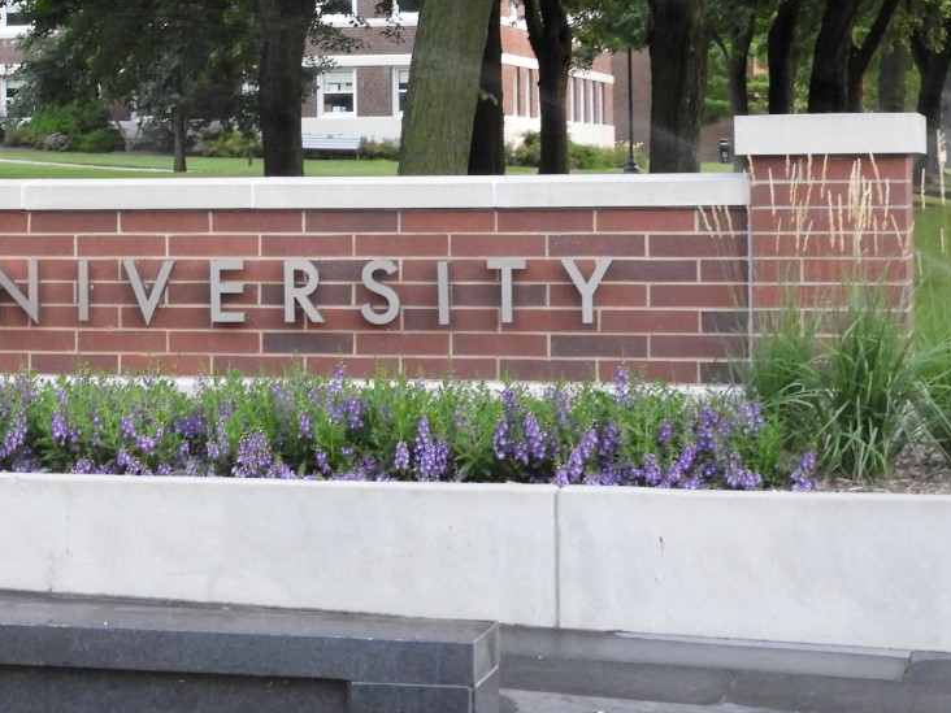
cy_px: 74
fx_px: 3242
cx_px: 31
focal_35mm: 118
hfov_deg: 16.4
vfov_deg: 12.5
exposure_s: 1/30
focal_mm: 10.7
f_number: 4.2
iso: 400
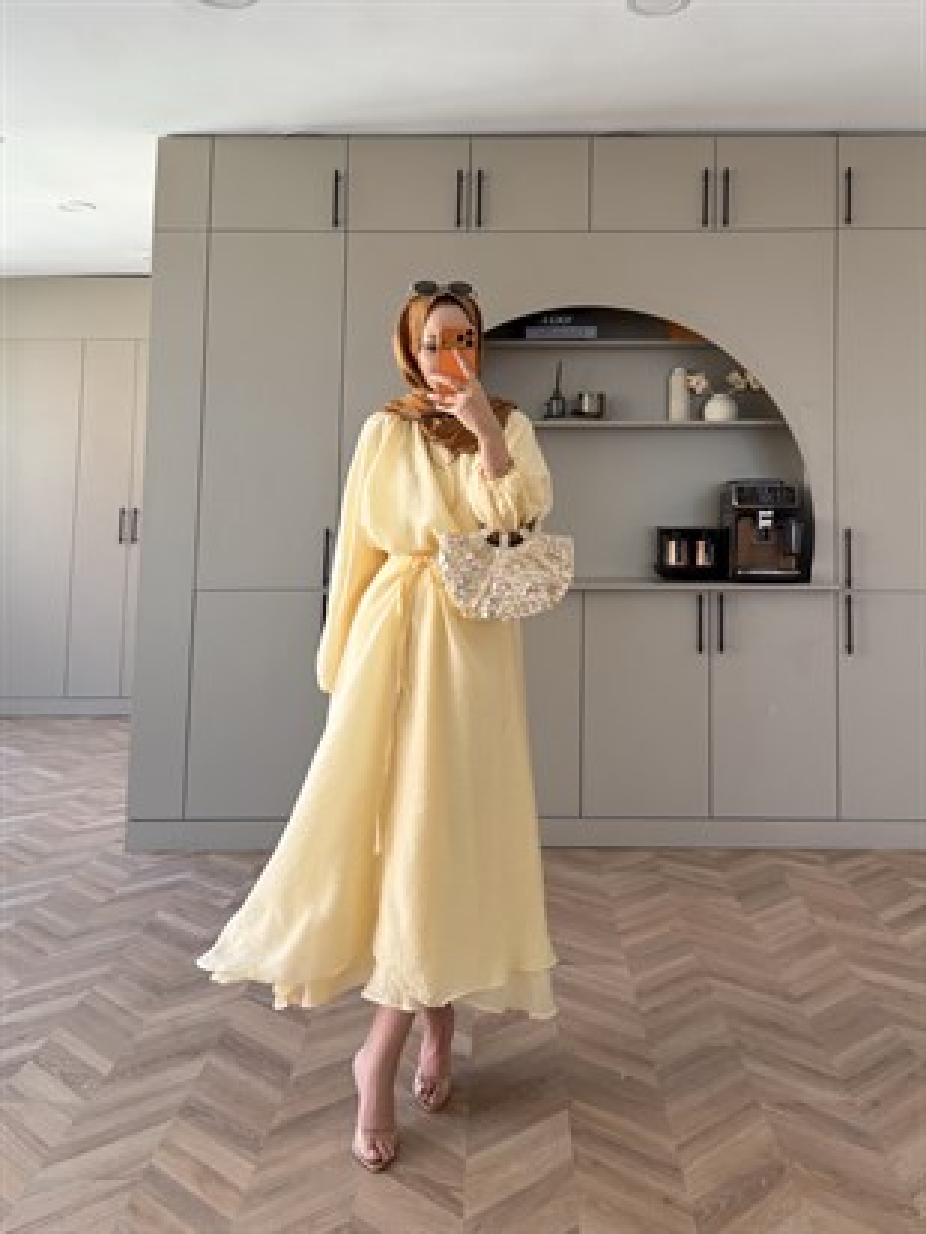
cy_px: 617
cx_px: 463
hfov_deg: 56.8
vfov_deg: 71.6
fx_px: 856
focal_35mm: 24
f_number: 1.78
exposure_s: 1/121
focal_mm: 6.76
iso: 100
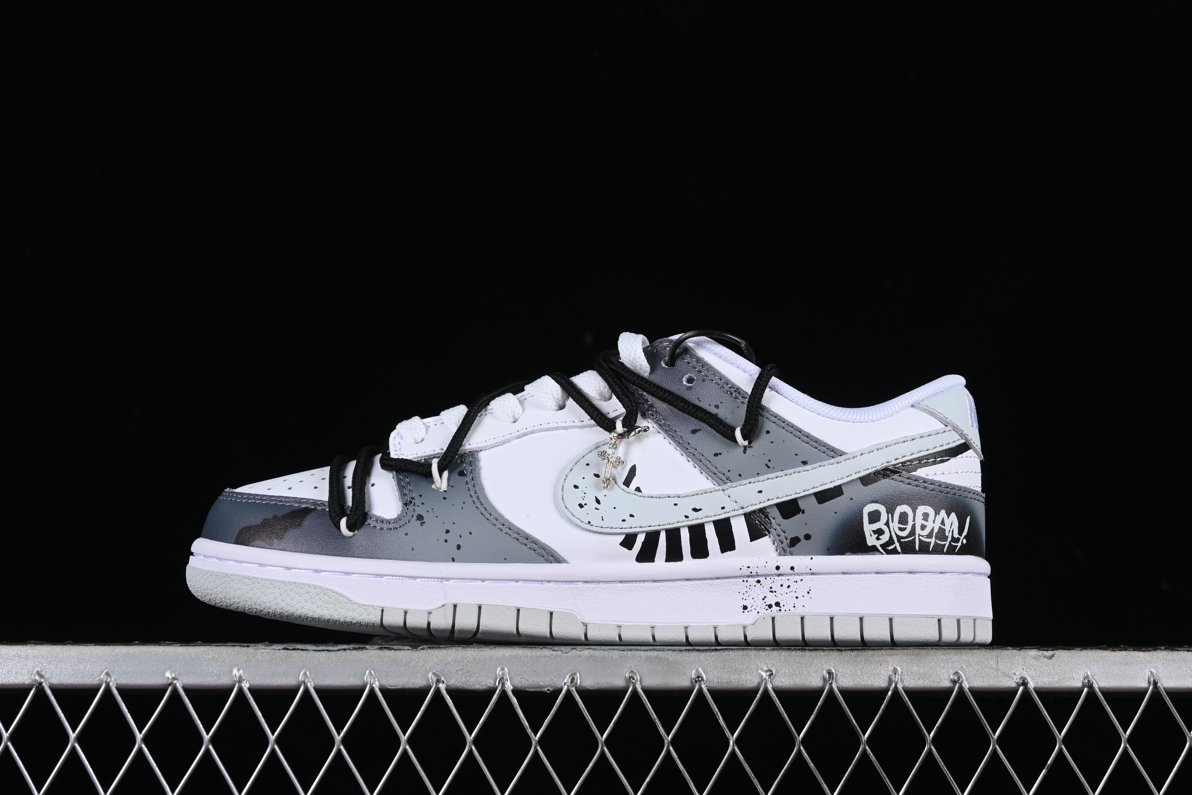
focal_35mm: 75
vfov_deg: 18.2
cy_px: 398
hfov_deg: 27.0
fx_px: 2483
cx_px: 596
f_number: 8
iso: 160
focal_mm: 50
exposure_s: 1/80
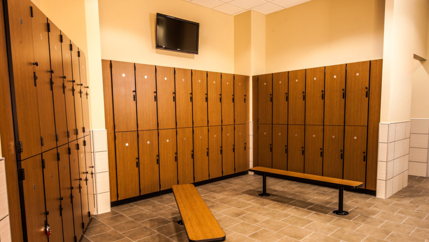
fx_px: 296
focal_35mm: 26
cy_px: 142
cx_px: 216
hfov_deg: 71.9
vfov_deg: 44.2
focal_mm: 24
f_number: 11
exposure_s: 8
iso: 100
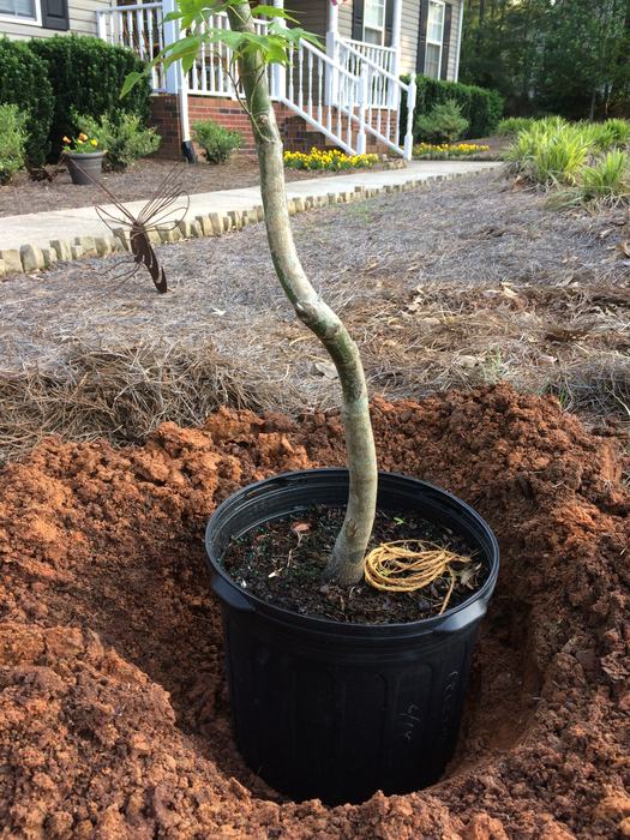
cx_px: 315
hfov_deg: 48.2
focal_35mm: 29
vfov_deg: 61.7
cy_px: 420
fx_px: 704
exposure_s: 1/120
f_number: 2.2
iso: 50
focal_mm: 4.15
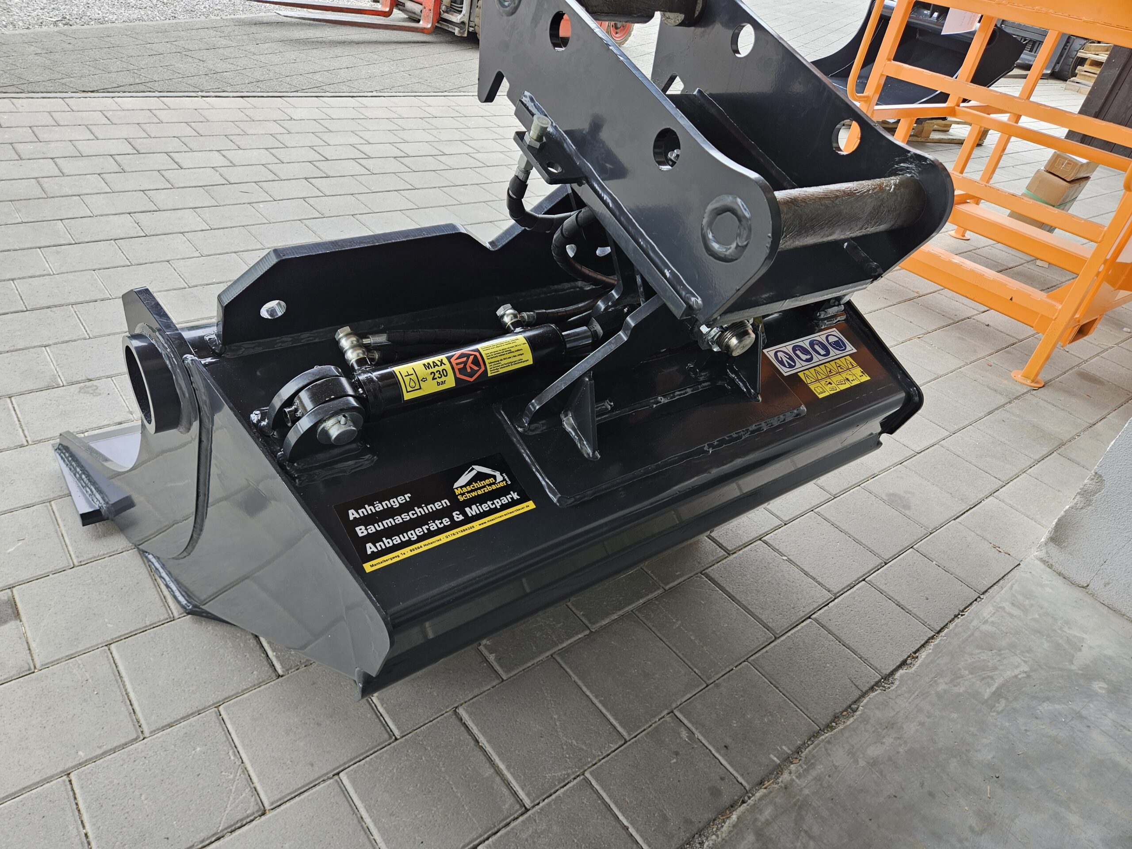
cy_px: 424
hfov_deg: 73.9
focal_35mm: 23
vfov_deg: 58.9
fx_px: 752
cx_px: 566
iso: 25
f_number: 1.8
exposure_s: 1/100
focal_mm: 5.4
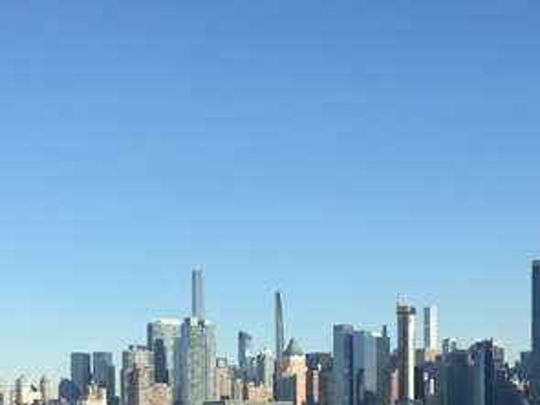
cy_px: 462
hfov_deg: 23.3
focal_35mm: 84
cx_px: 293
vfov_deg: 16.9
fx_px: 1310
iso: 25
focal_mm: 3.3
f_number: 2.4
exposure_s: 1/1072
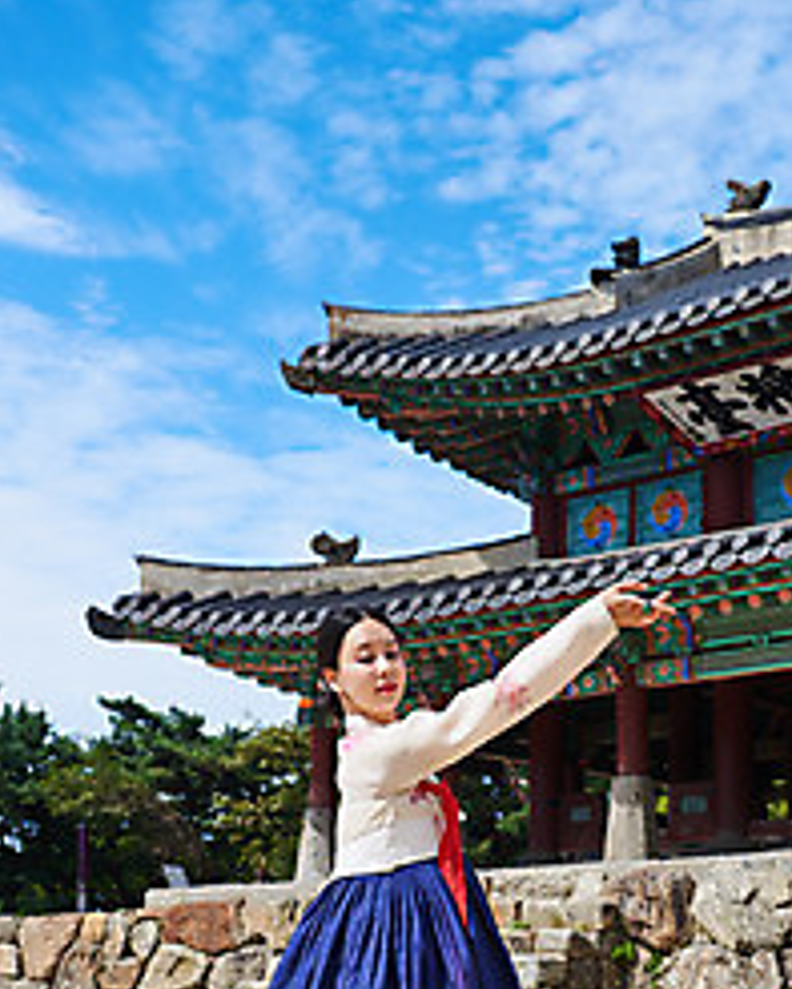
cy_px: 788
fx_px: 1786
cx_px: 505
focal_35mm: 61
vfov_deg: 30.2
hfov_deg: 24.9
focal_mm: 40
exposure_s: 1/1000
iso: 100
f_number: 4.5
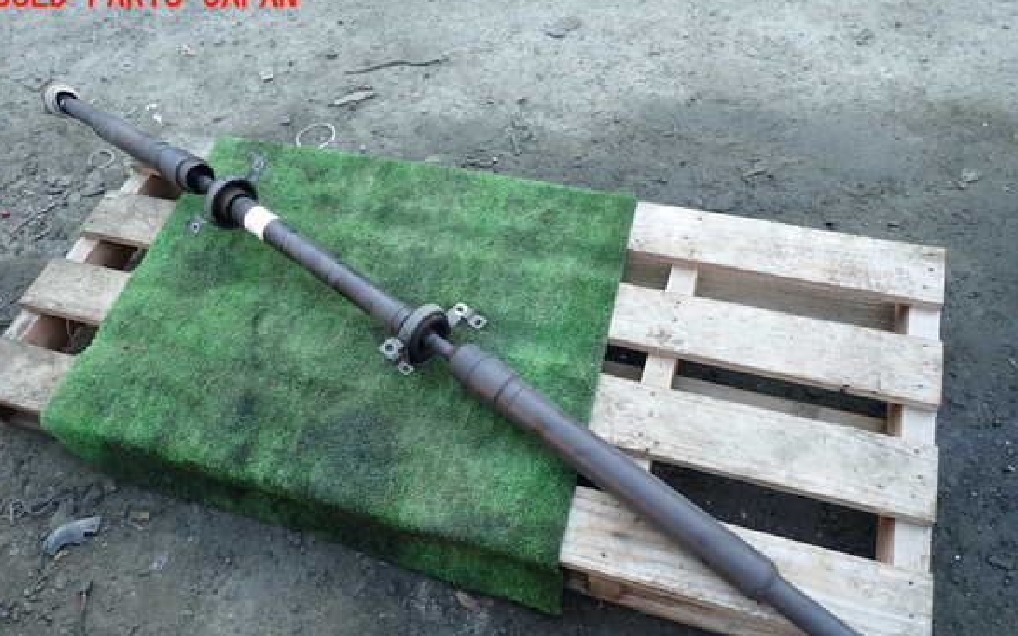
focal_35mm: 27
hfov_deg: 68.4
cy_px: 363
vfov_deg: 45.9
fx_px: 749
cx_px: 501
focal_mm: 4.5
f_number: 2
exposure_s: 1/60
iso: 125
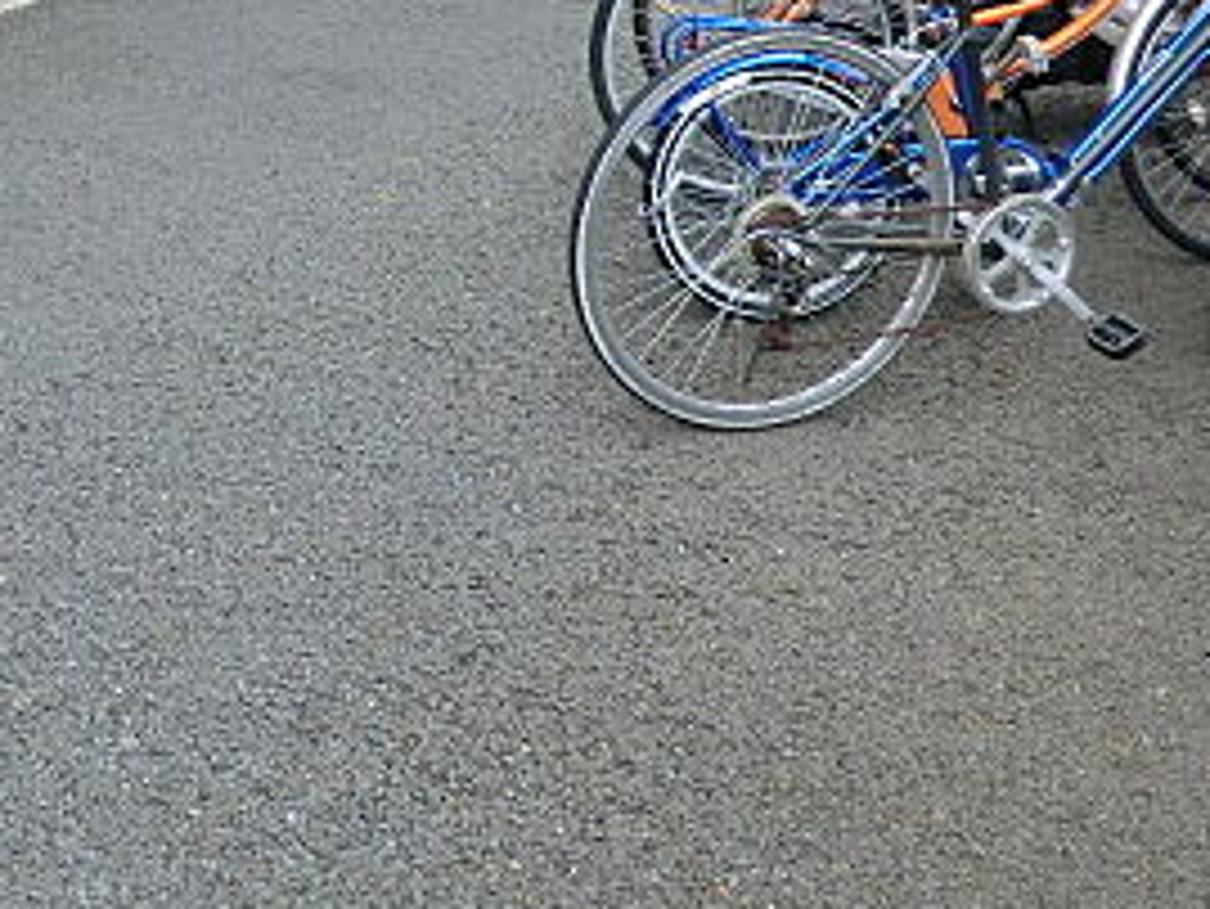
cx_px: 225
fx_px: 1993
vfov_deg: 24.5
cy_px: -4
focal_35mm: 57
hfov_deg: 32.7
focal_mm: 4.3
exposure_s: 1/60
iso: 80
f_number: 3.2
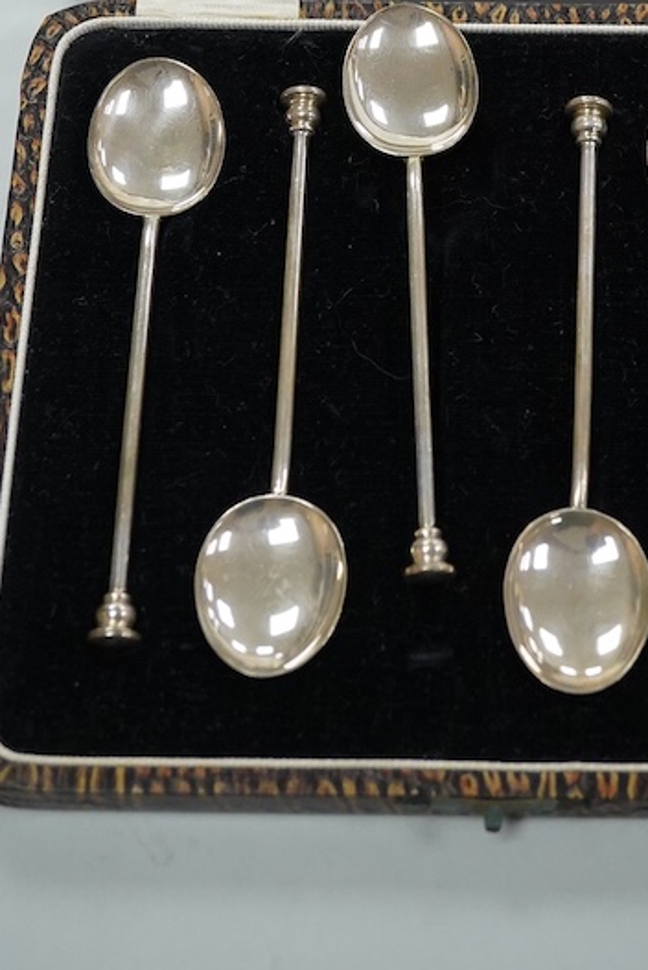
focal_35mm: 96
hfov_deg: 14.2
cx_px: 512
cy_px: -6
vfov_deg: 20.5
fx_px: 2588
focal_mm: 30
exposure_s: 1/400
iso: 2500
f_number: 7.1
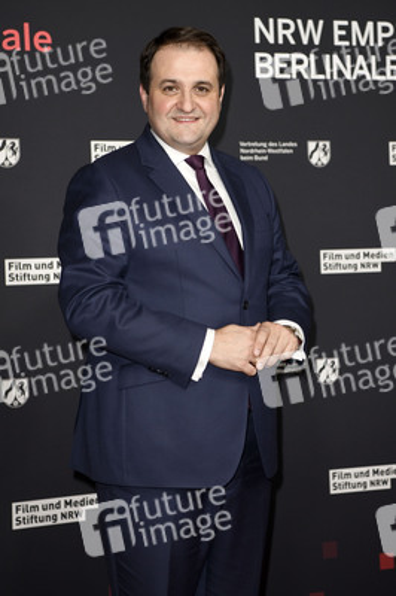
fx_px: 1157
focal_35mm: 70
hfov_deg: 19.4
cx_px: 198
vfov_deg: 28.9
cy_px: 298
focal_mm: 70
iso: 800
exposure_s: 1/320
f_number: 4
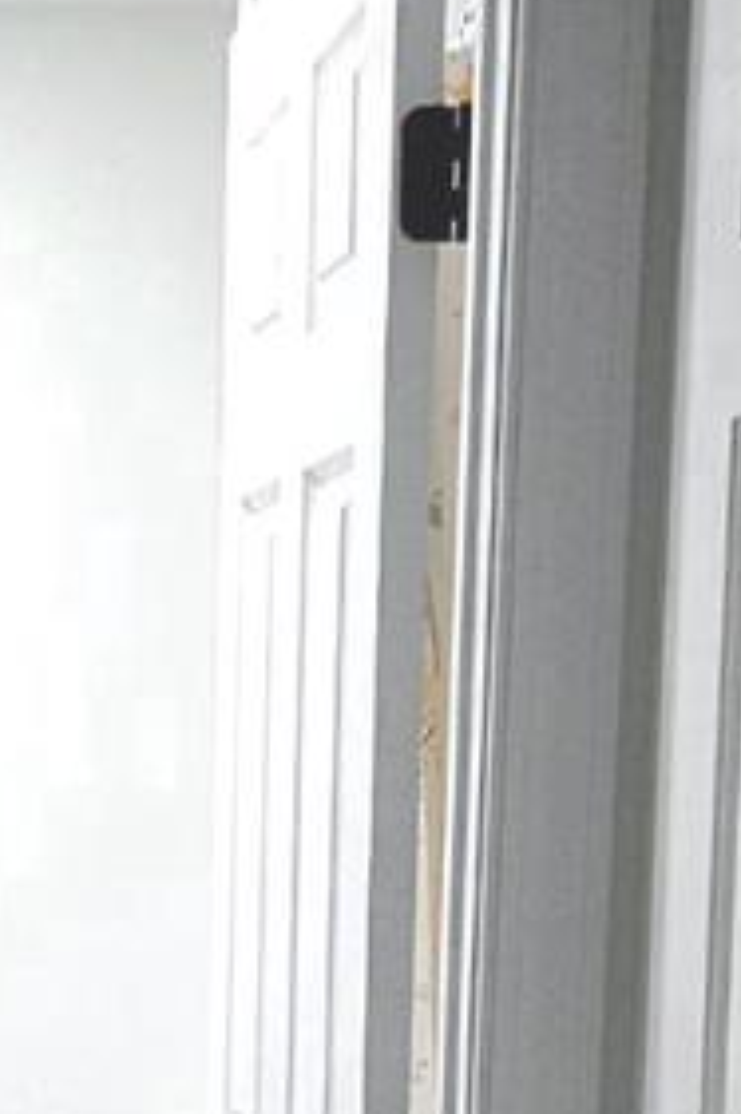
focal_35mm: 92
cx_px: -91
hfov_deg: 14.5
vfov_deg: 21.2
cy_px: 1189
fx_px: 2844
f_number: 1.8
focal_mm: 5.4
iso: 320
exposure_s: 1/120
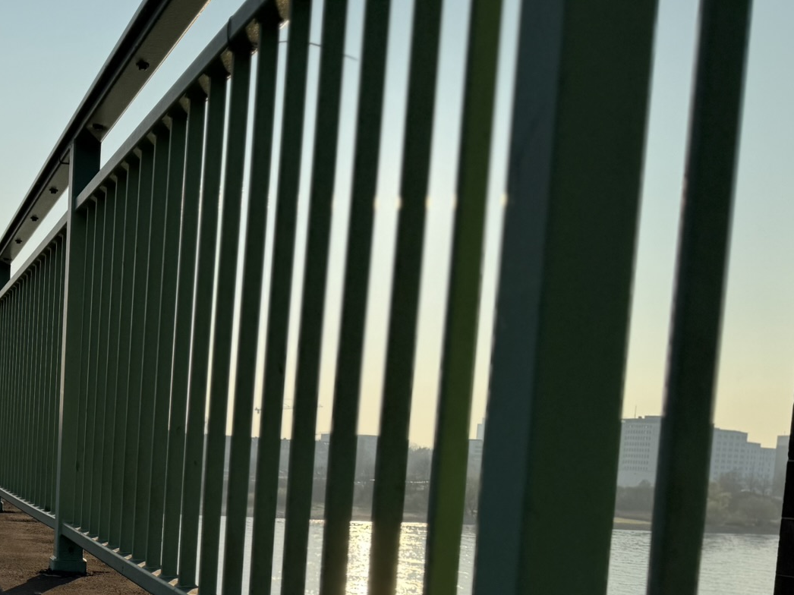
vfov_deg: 29.6
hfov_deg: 37.7
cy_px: 534
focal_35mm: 47
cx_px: 77
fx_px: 1078
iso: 80
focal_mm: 6.76
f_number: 1.78
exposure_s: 1/12346
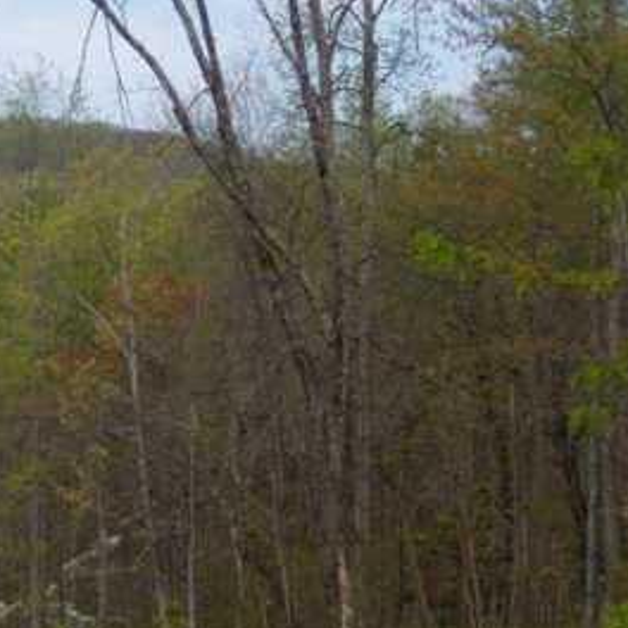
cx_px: 57
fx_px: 1580
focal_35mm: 77
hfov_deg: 21.9
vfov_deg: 22.4
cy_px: 376
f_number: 3.6
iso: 80
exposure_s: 1/640
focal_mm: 6.4
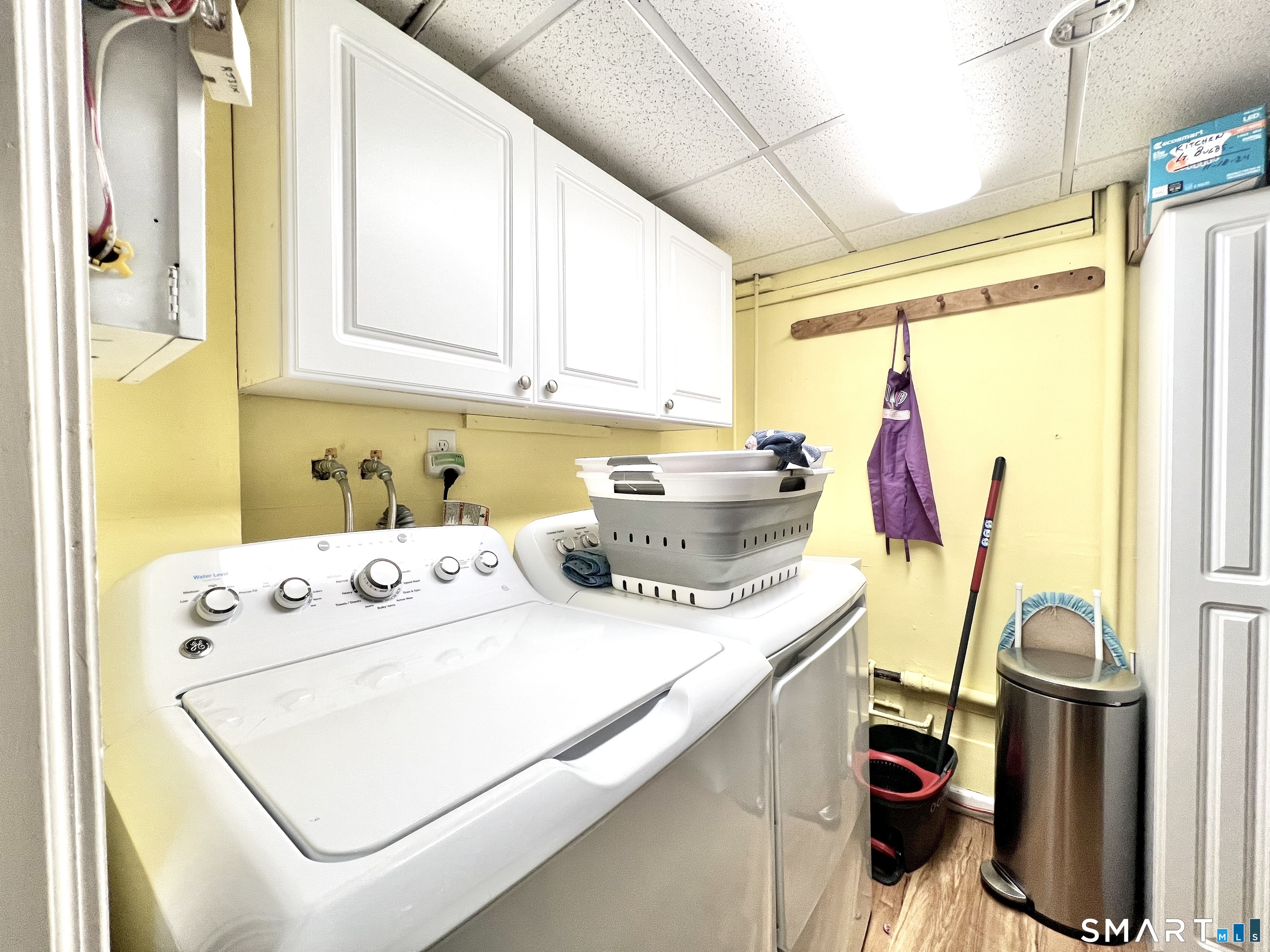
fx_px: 477
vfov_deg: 89.9
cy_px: 476
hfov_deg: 106.2
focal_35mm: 13
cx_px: 635
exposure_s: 1/120
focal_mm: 1.57
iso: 80
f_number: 1.8
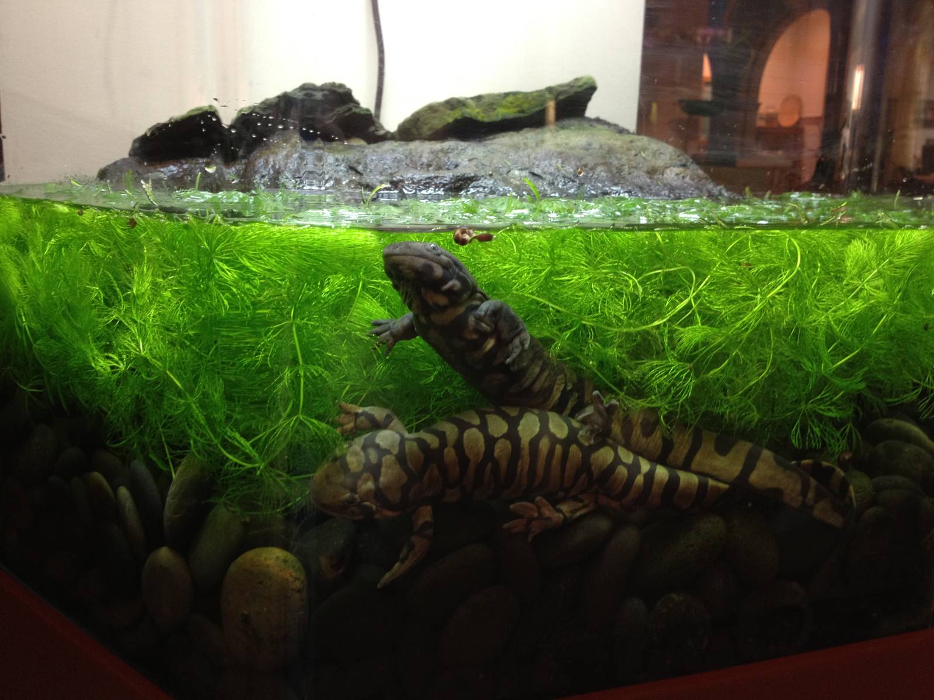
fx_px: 944
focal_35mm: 35
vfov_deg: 40.7
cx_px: 467
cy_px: 350
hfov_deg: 52.6
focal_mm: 4.28
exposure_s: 1/20
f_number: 2.4
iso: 125
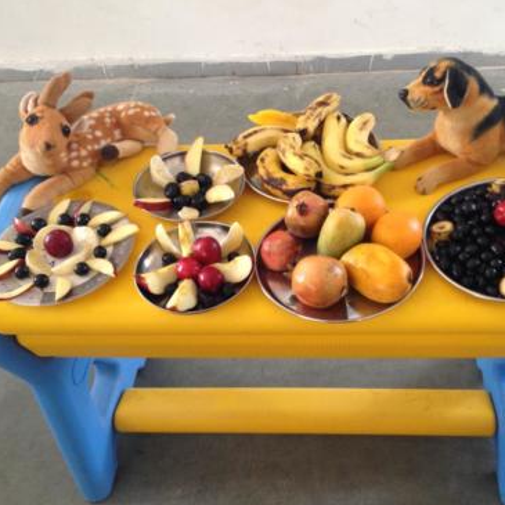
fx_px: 660
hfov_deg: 41.7
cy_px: 255
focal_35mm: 40
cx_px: 297
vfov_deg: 41.9
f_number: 2.4
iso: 100
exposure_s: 1/20
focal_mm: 4.12
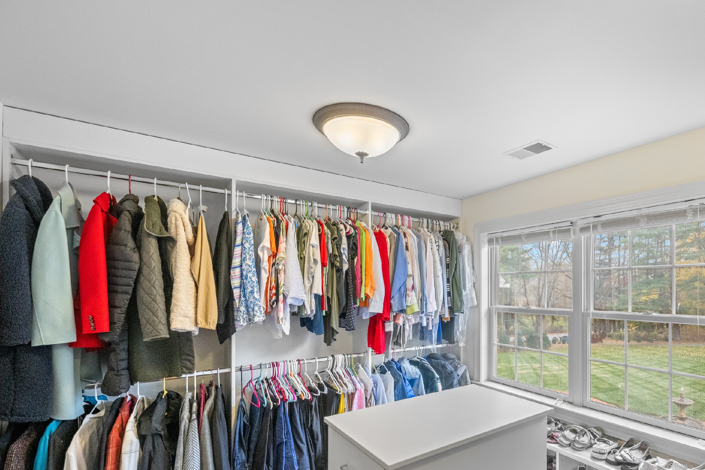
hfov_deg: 87.9
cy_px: 287
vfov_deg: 66.6
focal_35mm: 18
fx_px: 352
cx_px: 448
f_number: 5
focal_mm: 14
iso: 2000
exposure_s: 1/160
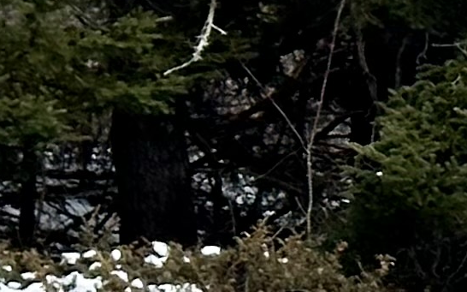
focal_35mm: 376
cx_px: 1702
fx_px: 4784
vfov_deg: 3.5
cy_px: 134
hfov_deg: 5.1
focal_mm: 6.86
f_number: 1.78
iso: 64
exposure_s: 1/1258
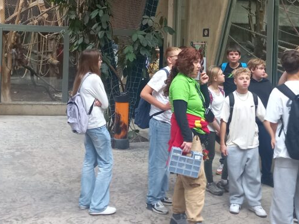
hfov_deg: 37.5
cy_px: 44
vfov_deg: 27.9
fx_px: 440
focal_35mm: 51
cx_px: 145
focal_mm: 4.6
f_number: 2
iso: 200
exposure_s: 1/50
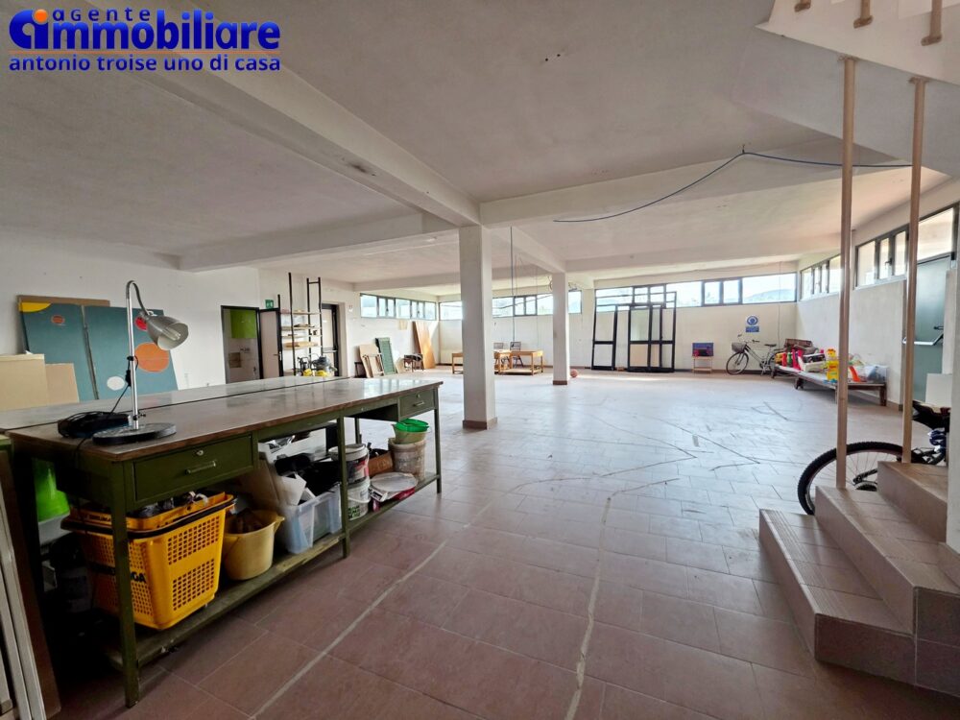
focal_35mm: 13
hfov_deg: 106.2
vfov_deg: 89.9
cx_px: 480
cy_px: 360
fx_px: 361
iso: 200
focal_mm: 2.2
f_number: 1.9
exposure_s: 1/100
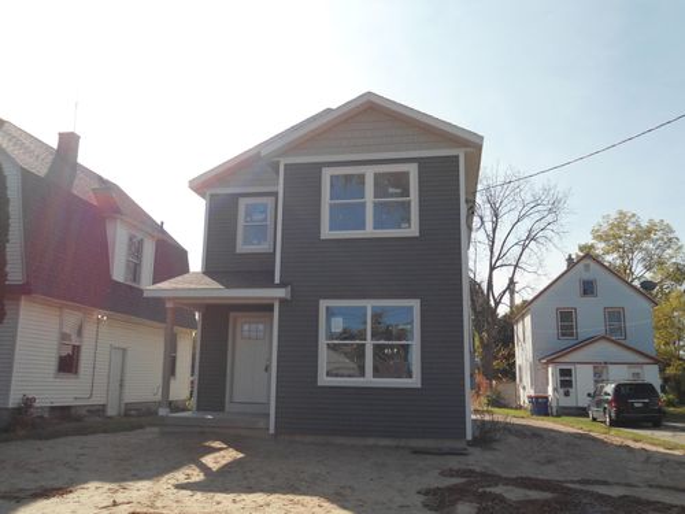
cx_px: 342
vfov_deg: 45.4
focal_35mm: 31
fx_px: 613
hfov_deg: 58.4
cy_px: 257
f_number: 8.5
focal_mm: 5.6
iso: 80
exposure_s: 1/160
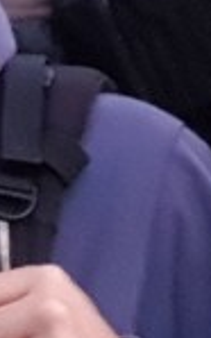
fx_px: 1676
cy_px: -420
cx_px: -372
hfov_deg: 6.7
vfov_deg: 10.3
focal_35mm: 182
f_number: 1.7
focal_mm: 2.95
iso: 500
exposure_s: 1/20
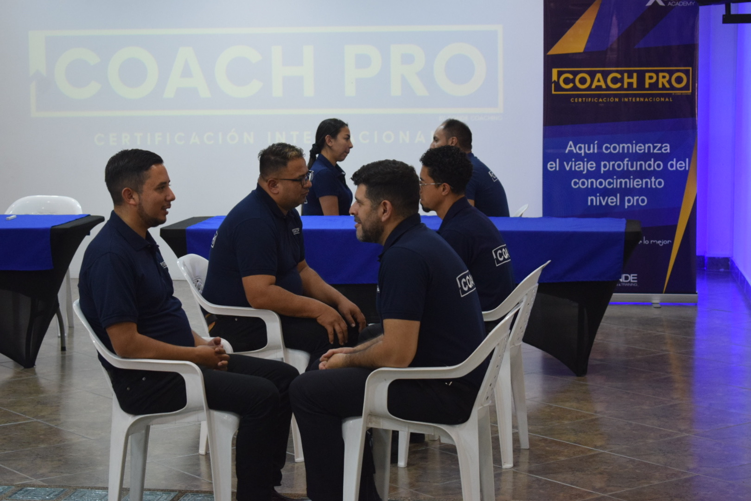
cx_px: 376
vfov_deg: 16.6
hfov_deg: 24.6
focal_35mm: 82
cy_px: 250
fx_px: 1721
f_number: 5.6
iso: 2000
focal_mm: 55
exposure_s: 1/60
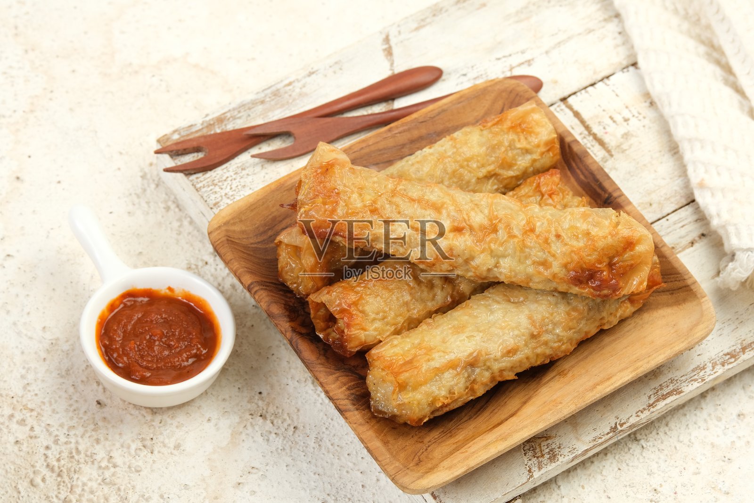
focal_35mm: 136
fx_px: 2848
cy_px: 252
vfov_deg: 10.1
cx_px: 377
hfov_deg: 15.1
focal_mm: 90.4
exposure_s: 1/100
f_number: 10
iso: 200
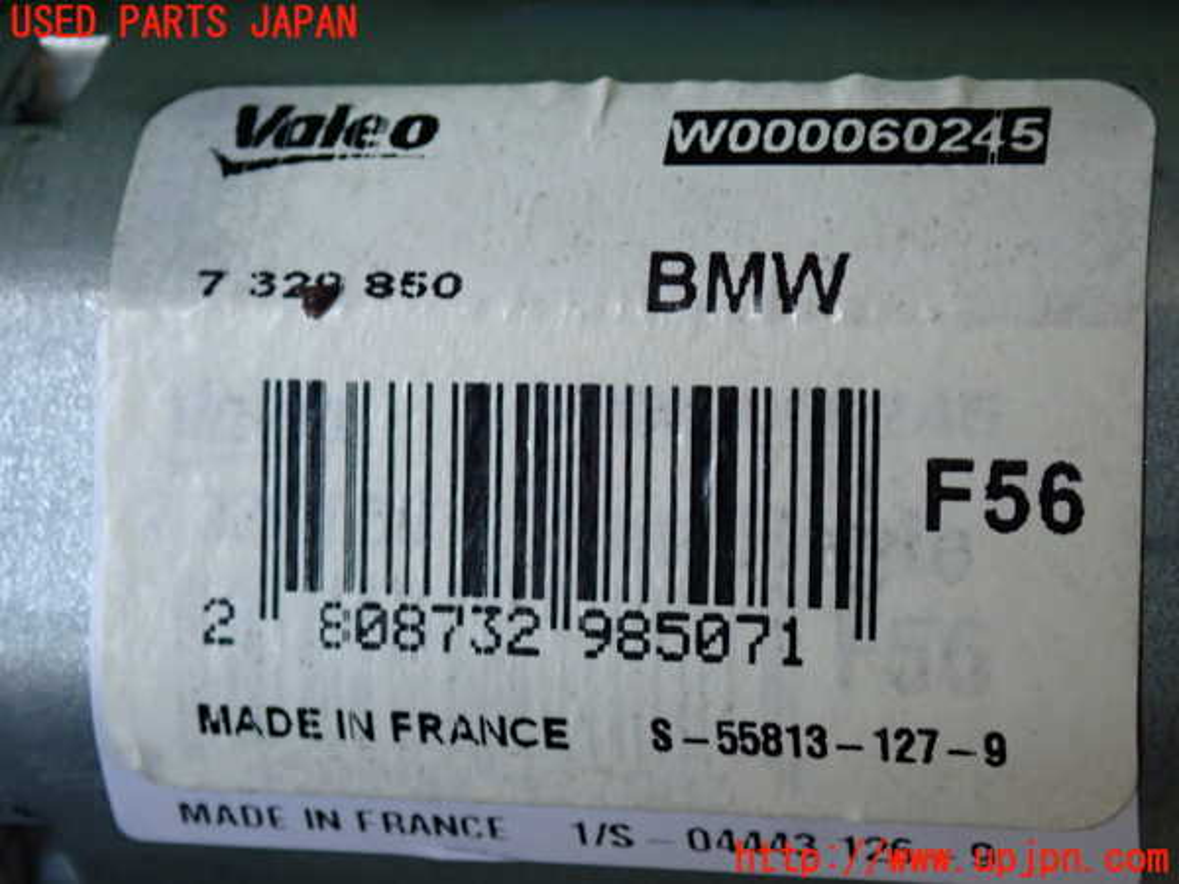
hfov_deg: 19.6
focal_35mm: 100
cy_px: 442
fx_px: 3406
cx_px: 590
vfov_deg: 14.8
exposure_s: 1/100
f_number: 4.9
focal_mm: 18
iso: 640
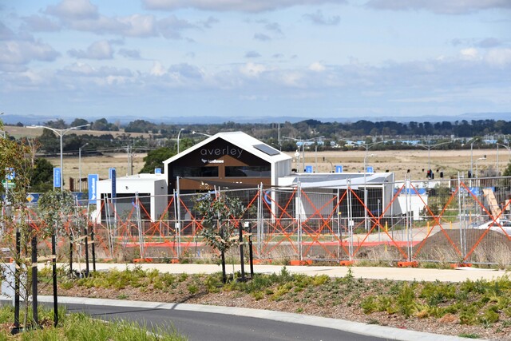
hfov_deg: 15.2
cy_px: 170
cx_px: 256
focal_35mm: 135
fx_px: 1917
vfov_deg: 10.2
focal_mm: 90
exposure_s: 1/4000
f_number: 8
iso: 1000
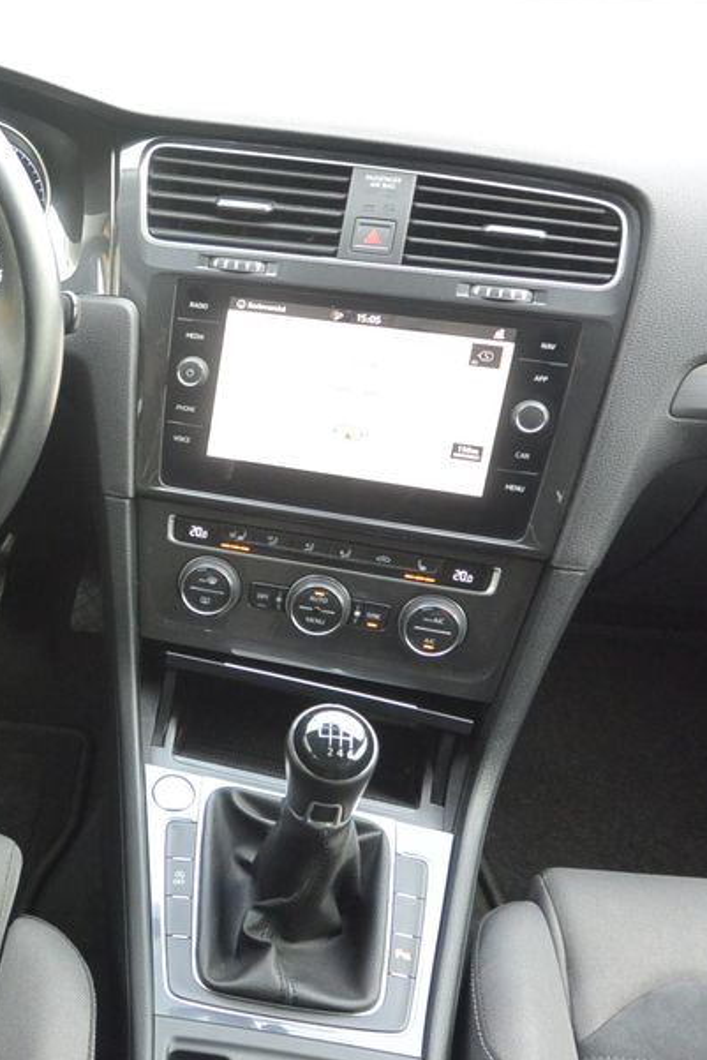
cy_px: 564
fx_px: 1354
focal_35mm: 46
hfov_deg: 26.6
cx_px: -95
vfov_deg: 42.7
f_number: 3.5
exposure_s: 1/60
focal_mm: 10
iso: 640
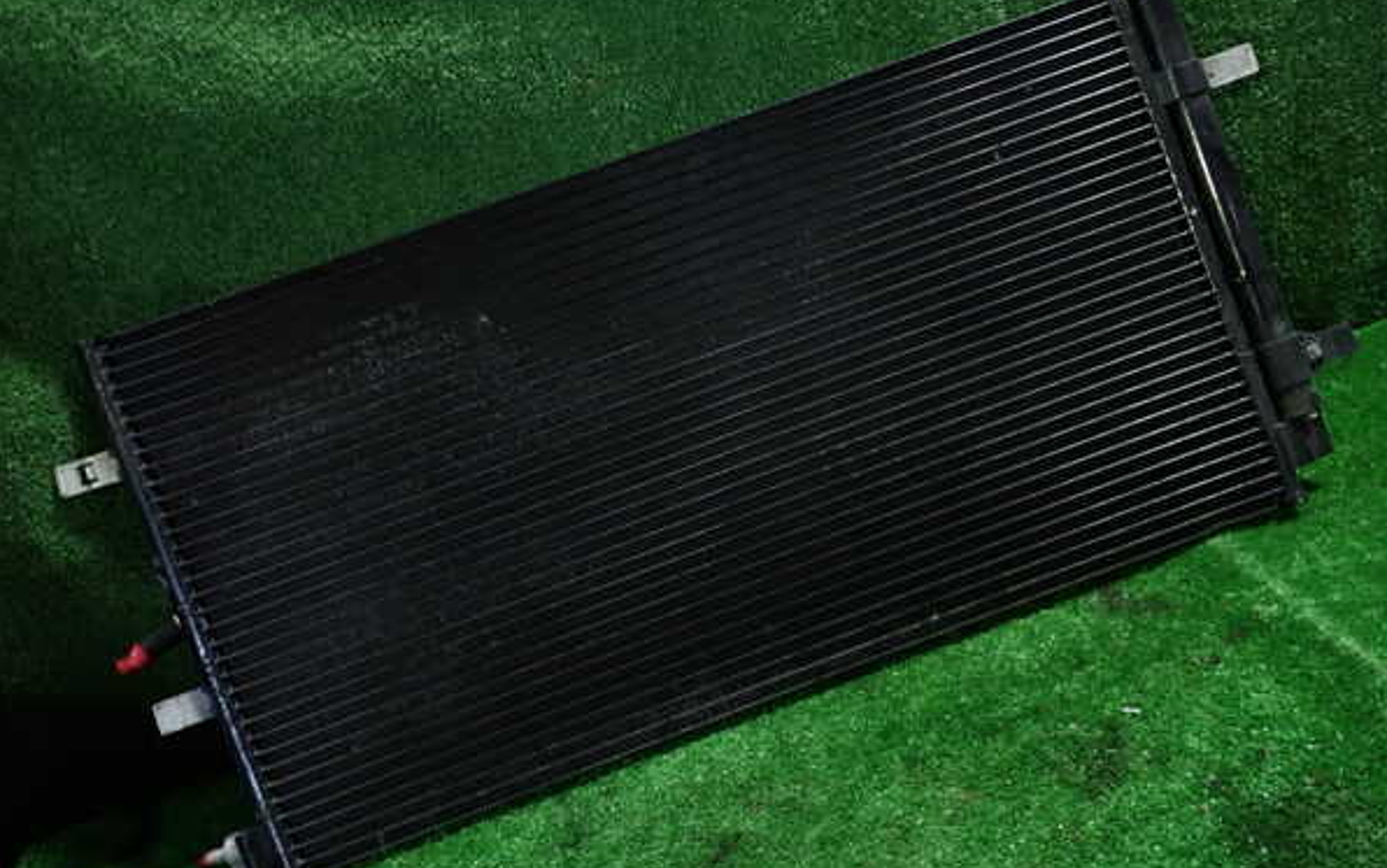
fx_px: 1210
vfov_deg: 39.5
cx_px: 691
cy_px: 454
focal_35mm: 32
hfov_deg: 59.6
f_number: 2.3
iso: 250
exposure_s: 1/30
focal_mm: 5.4
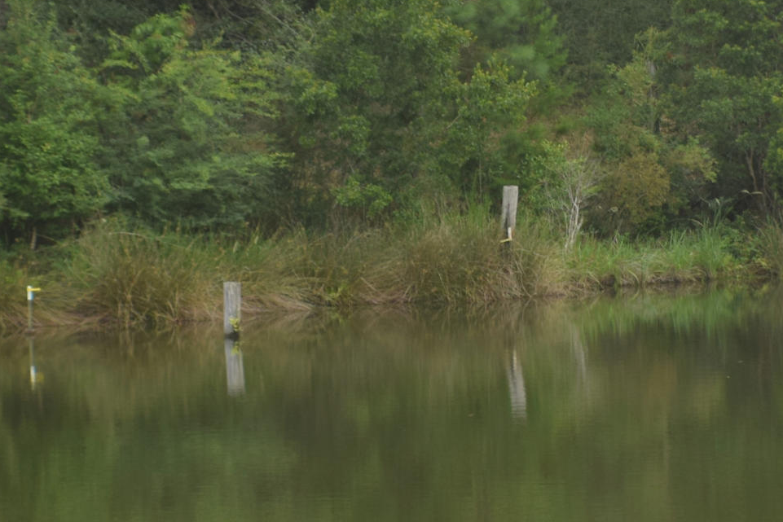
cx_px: 618
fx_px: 5602
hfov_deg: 8.0
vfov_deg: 5.3
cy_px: 46
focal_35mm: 258
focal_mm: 55
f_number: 6.3
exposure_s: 1/60
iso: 100
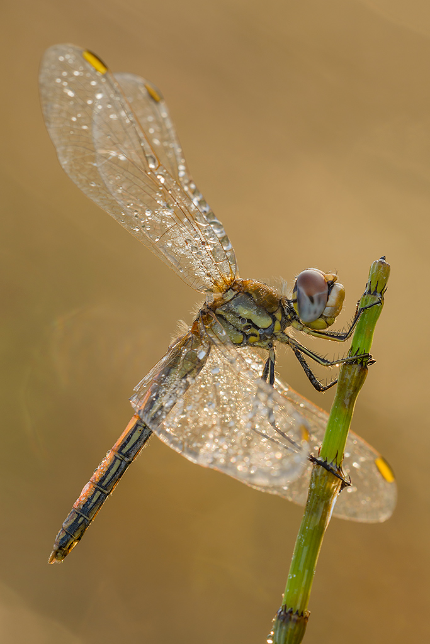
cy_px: 322
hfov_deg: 5.1
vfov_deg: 7.6
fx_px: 4835
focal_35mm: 270
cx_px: 215
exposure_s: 1/25
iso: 100
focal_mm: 180
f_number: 11
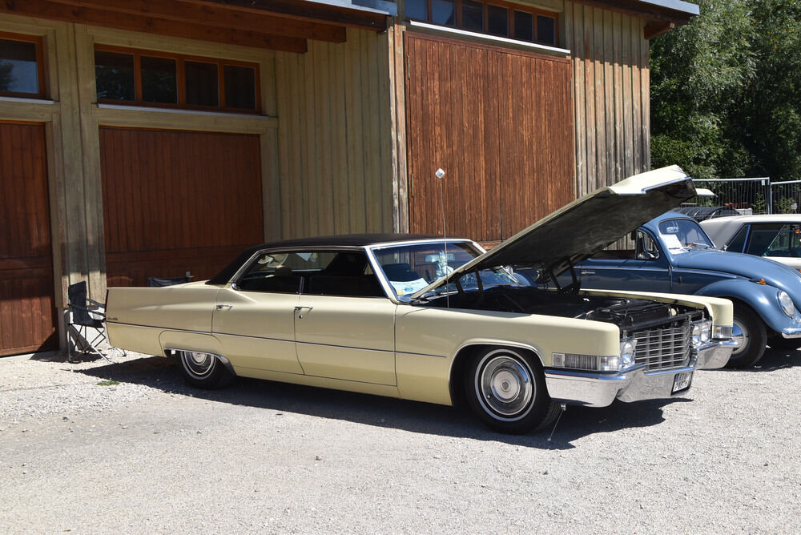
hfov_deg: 44.9
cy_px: 268
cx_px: 400
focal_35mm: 44
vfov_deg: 30.9
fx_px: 968
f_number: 9
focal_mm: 29
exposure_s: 1/320
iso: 200
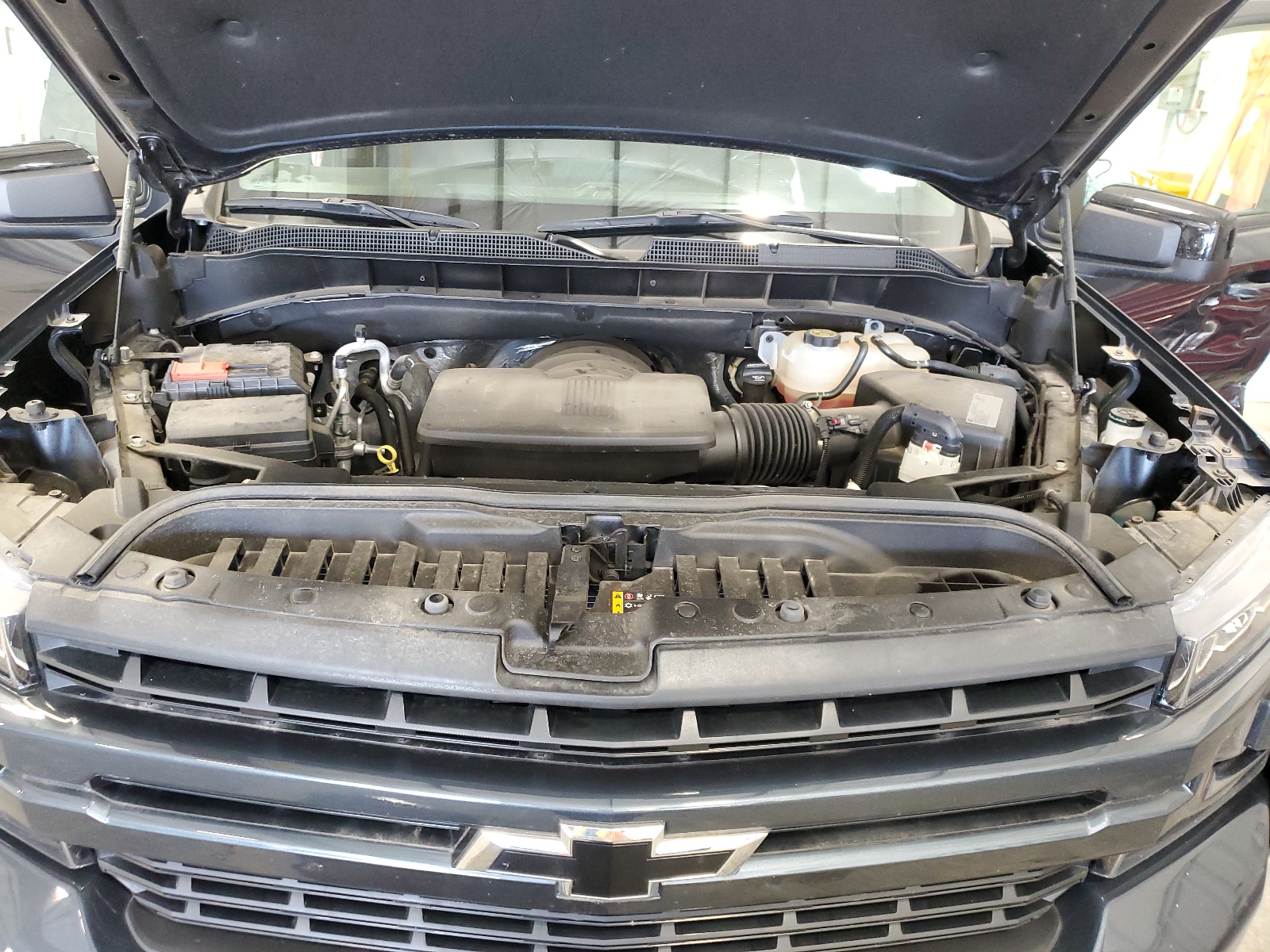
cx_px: 635
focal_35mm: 26
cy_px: 476
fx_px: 954
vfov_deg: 53.1
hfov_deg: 67.3
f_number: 1.5
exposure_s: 1/40
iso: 296
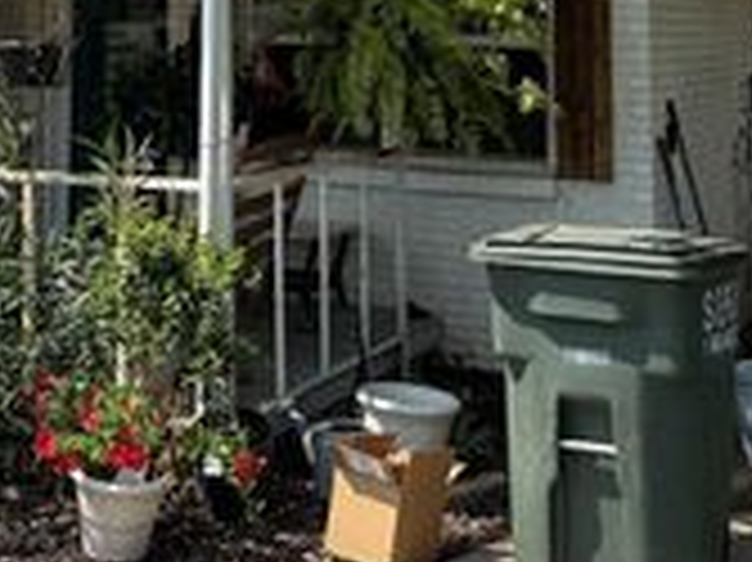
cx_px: 207
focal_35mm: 72
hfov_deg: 26.8
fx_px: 1563
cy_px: -88
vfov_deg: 19.4
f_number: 1.78
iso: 80
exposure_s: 1/3021
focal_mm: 6.76
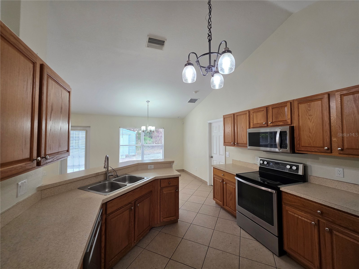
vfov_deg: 89.9
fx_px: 135
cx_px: 180
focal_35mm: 13
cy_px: 134
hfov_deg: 106.2
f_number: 1.9
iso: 160
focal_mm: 2.2
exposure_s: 1/120
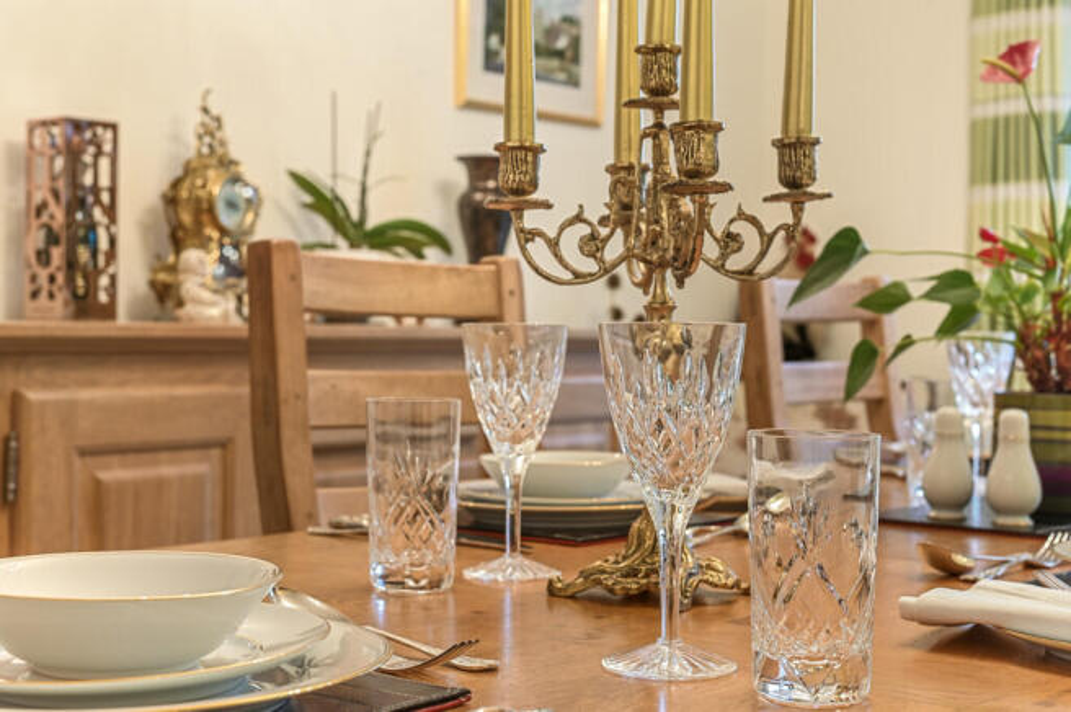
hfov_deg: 39.6
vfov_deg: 26.9
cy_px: 356
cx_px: 536
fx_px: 1486
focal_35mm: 50
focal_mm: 50
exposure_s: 1.6
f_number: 8
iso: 400
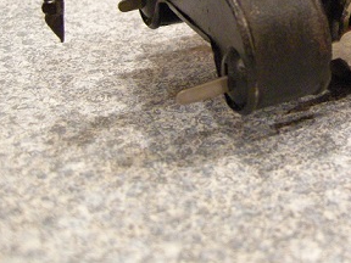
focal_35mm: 85
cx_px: 395
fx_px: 862
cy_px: -55
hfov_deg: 21.7
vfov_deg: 16.6
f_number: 2.7
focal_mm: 7.5
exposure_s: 1/14.2
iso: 400
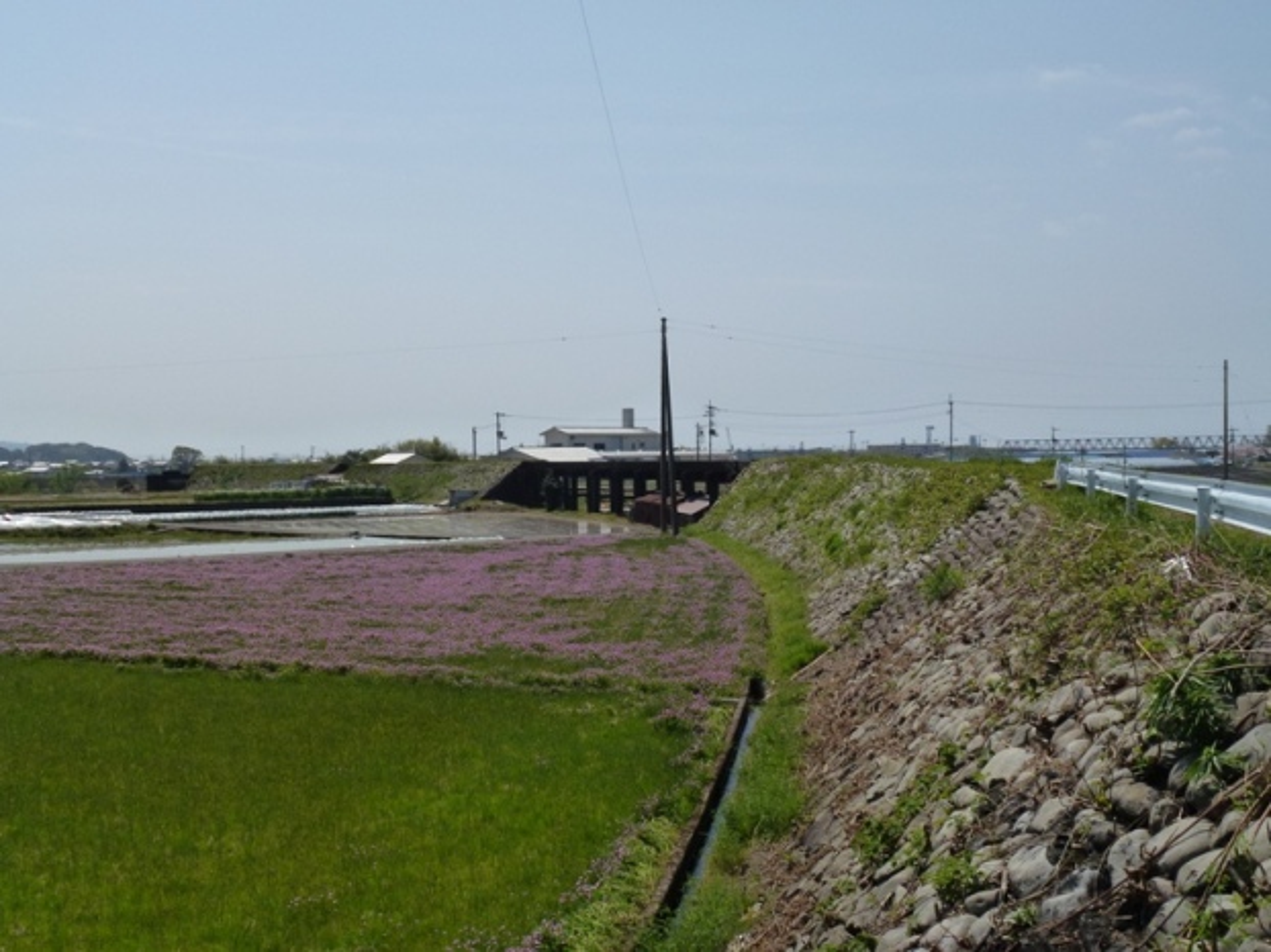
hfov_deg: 51.4
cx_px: 636
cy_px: 476
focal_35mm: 36
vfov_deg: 39.6
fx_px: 1321
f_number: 4
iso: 160
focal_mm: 6.4
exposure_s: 1/1600
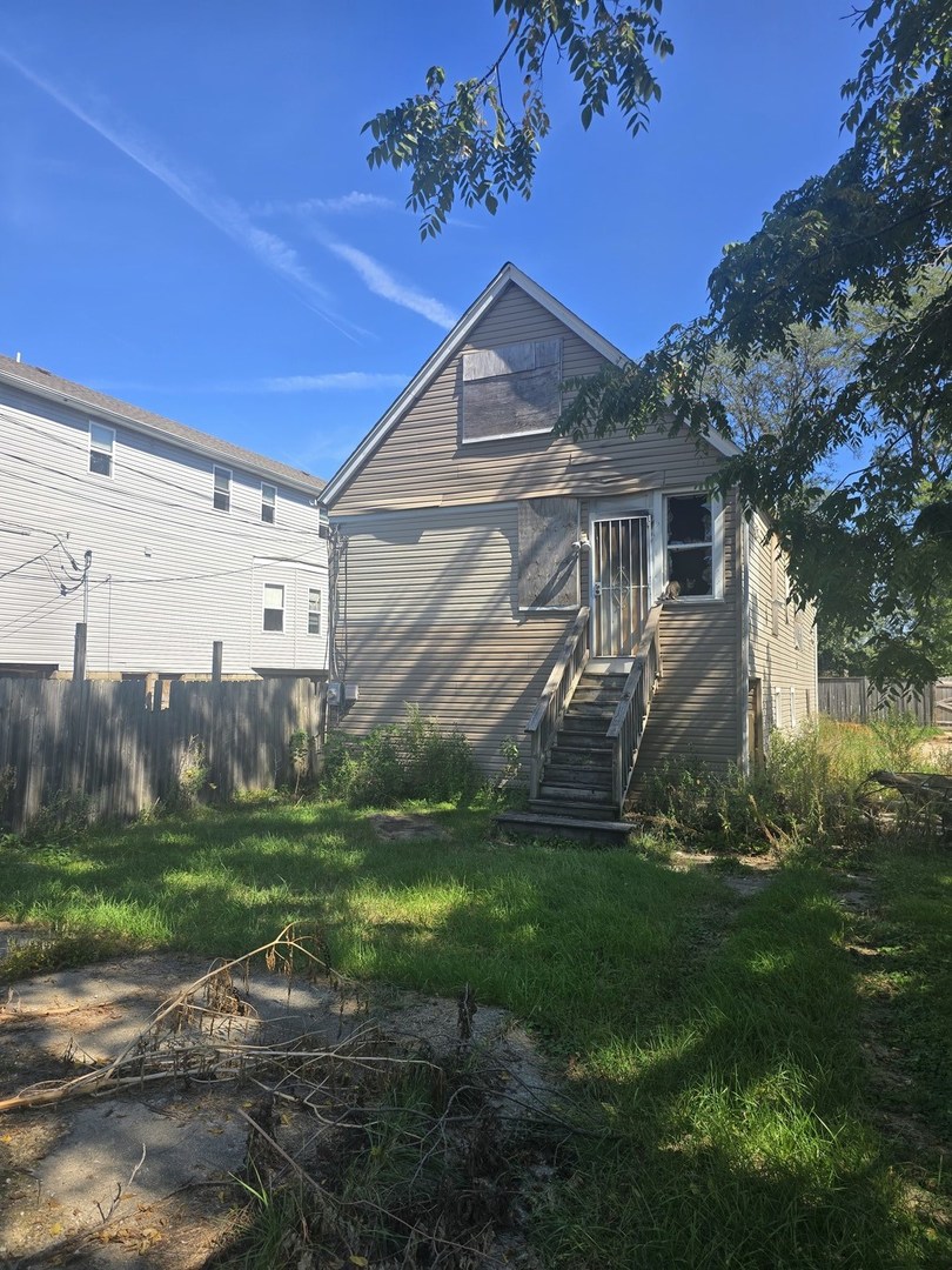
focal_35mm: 23
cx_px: 476
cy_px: 635
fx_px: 843
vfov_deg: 73.9
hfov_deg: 58.9
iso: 12
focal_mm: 6.3
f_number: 1.7
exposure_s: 1/475
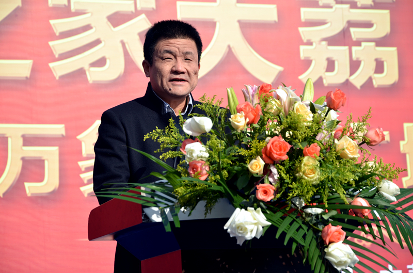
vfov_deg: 8.7
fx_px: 1802
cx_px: 206
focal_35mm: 158
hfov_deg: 13.1
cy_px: 136
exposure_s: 1/250
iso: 100
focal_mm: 105
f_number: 9
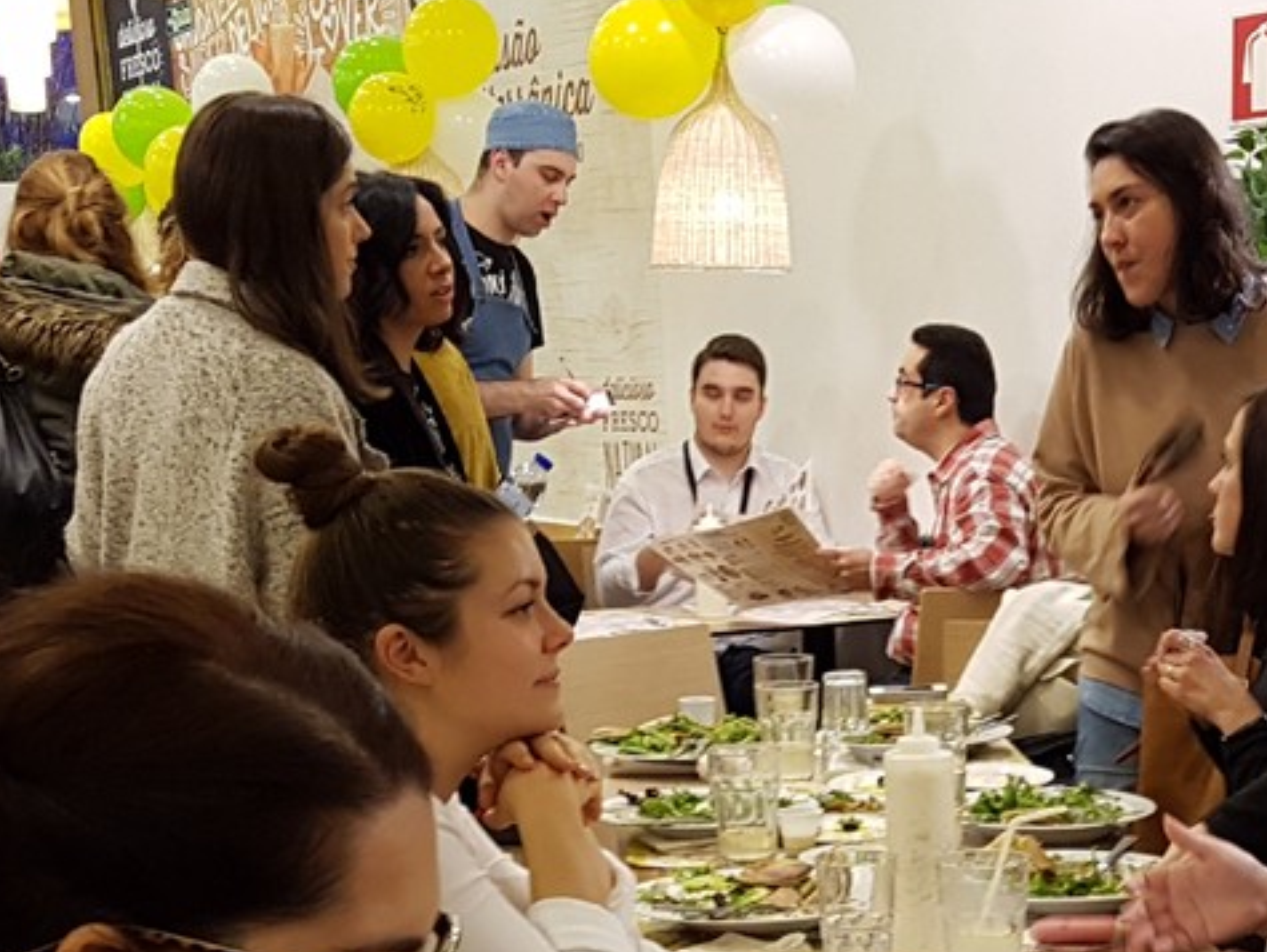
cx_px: 918
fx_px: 2564
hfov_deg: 27.5
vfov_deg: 19.7
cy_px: 1157
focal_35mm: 70
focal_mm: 4.2
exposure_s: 1/25
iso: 160
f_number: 1.7
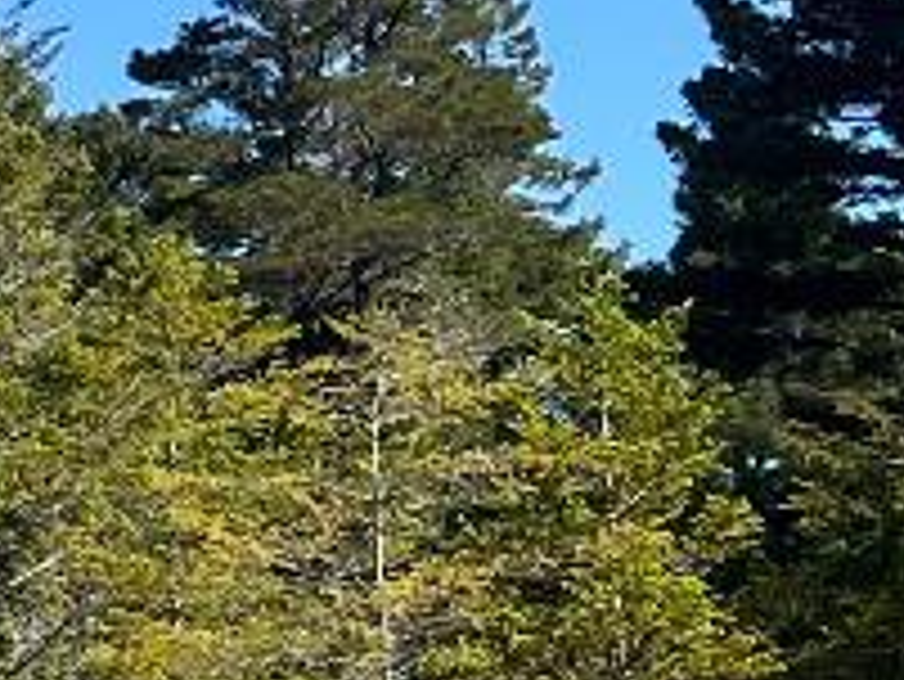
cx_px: -2303
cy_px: 412
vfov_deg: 7.7
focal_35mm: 194
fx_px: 5069
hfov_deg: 7.9
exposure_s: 1/3968
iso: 50
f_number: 1.5
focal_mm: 5.7
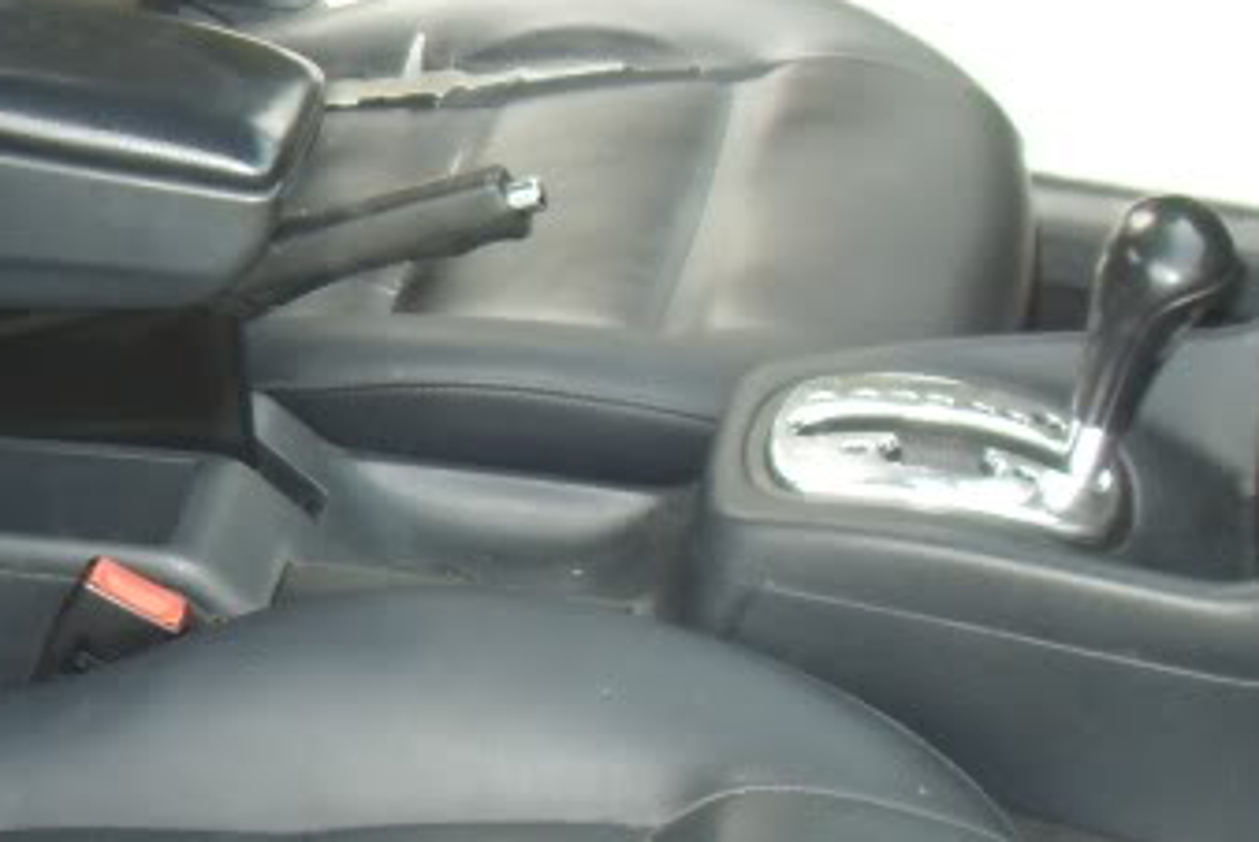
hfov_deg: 18.6
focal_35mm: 107
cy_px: 645
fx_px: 3745
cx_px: 0
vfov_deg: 12.8
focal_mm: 6.3
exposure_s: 1/45
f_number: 2.8
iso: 160
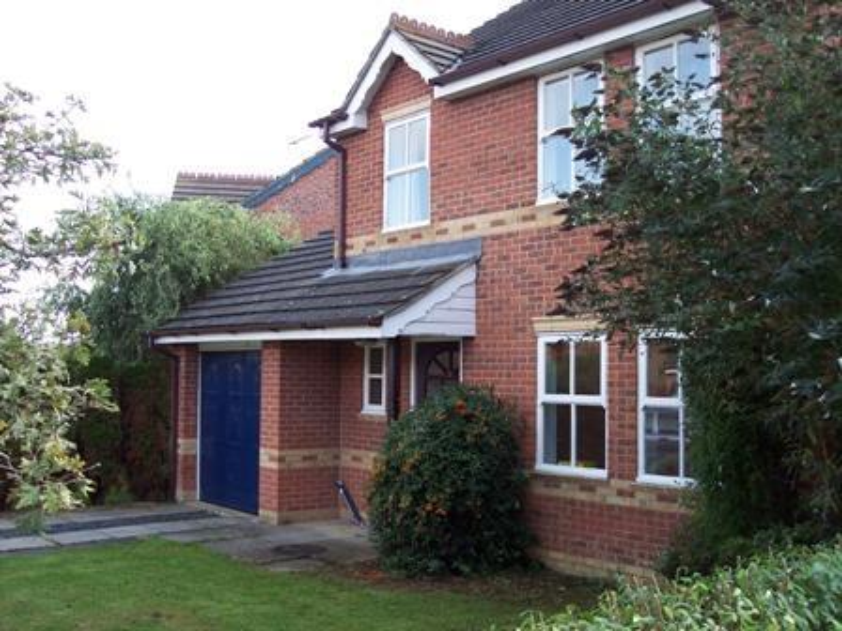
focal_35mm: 39
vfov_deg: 36.8
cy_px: 316
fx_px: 949
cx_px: 421
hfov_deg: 47.9
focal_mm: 8
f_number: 3.4
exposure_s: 1/250
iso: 100
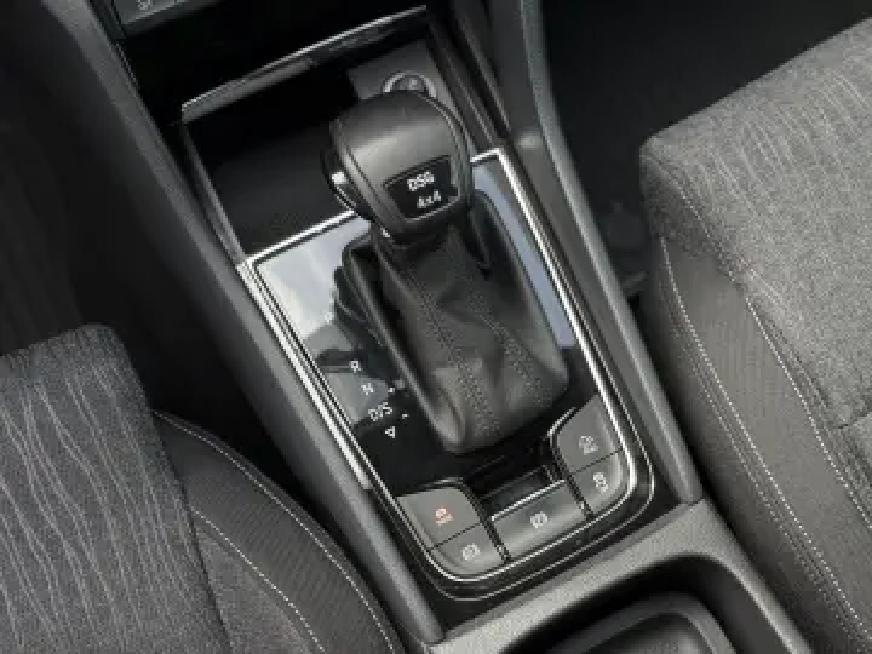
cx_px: 436
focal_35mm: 48
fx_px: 1209
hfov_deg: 39.7
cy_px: 327
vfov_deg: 30.3
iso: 64
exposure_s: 1/328
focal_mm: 6.76
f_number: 1.78
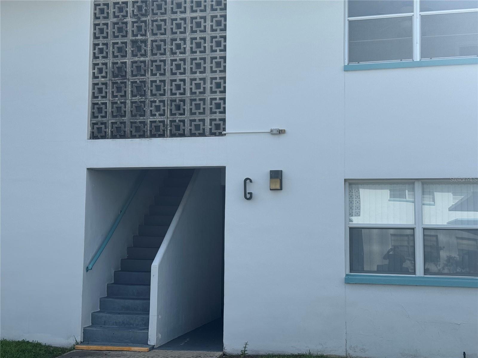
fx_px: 663
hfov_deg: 39.7
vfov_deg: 30.3
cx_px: 239
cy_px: 179
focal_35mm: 48
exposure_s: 1/3610
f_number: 1.78
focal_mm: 6.76
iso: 64
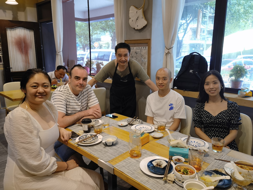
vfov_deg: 49.7
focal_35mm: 28
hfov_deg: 63.4
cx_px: 126
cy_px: 95
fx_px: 205
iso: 100
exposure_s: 1/100
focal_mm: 6.67
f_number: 1.9
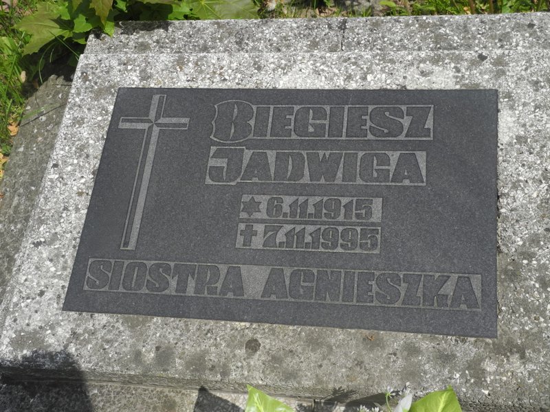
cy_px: 206
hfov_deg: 38.2
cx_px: 275
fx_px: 794
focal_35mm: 50
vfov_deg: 29.1
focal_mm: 10.7
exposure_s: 1/1000
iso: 100
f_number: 4.5
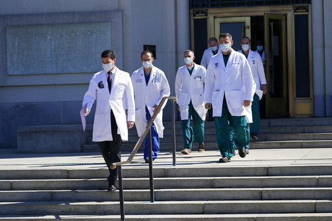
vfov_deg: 12.0
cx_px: 166
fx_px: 1051
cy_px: 110
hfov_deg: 18.0
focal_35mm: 114
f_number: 6.3
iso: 200
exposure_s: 1/1000
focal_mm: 114
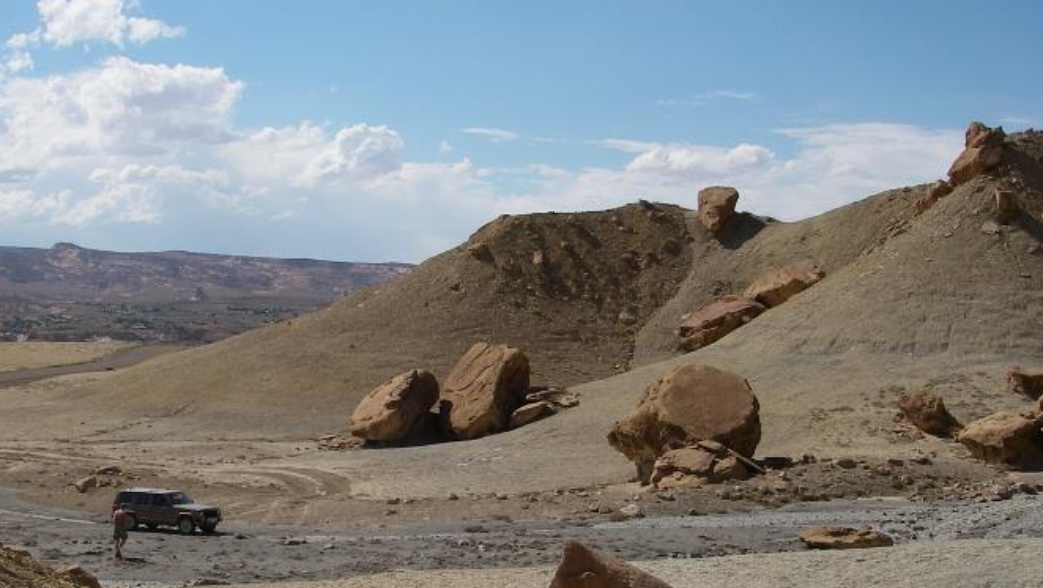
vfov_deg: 23.8
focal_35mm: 50
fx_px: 1383
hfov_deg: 41.2
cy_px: 408
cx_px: 432
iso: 64
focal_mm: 6.3
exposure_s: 1/400
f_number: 6.6
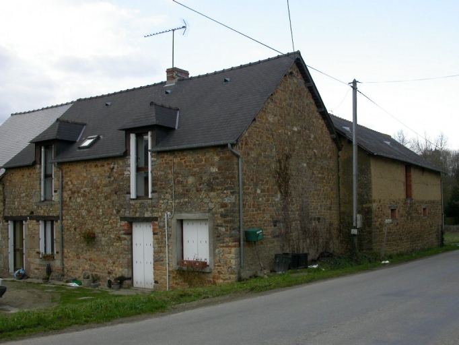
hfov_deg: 49.0
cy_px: 172
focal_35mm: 38
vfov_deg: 37.7
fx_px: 504
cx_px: 230
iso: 100
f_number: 5.3
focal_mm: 7.85
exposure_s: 1/174
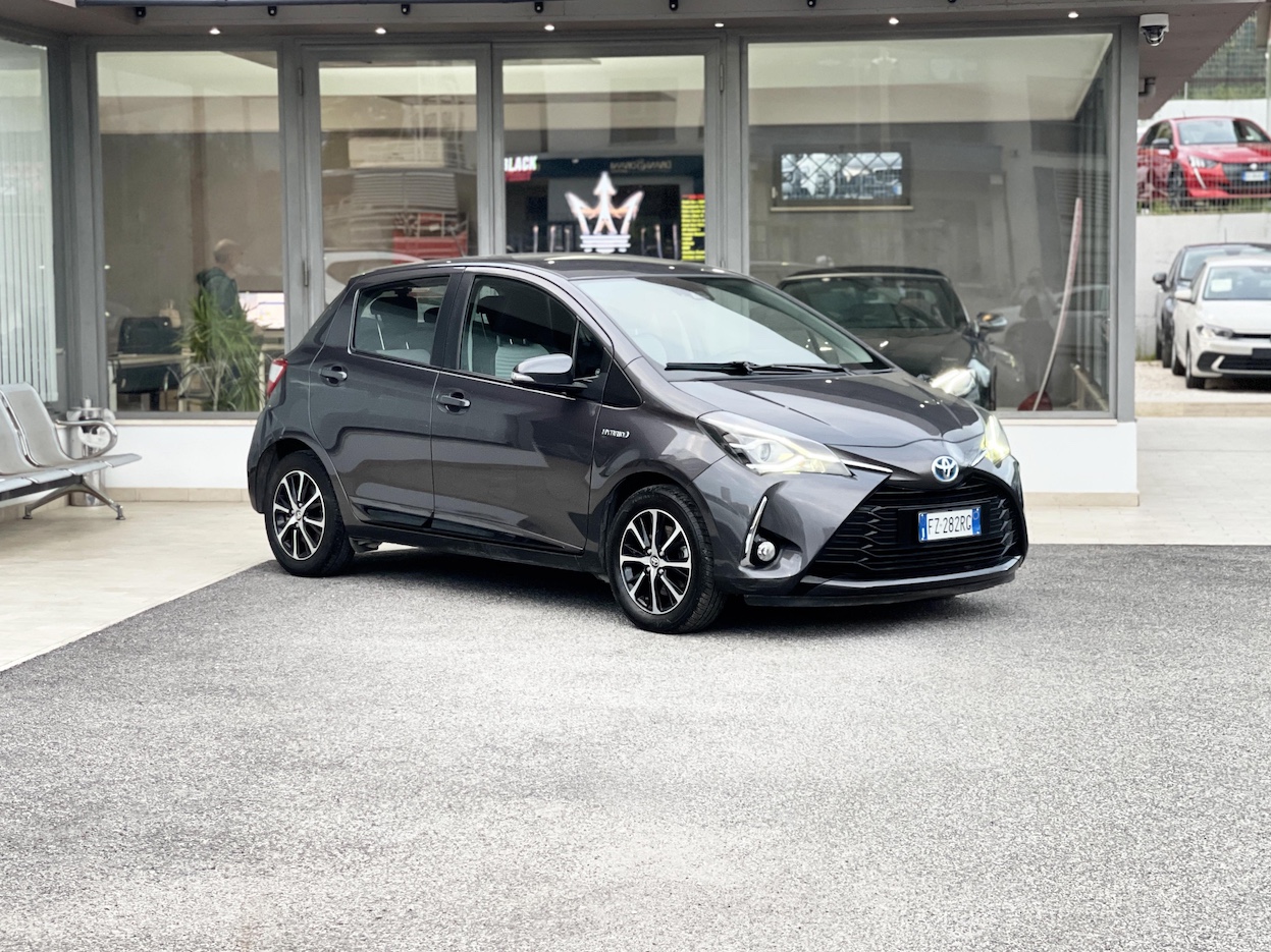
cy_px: 476
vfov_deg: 22.9
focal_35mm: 64
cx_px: 636
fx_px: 2350
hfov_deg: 30.3
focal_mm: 7.5
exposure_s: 1/121
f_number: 2.2
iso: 250
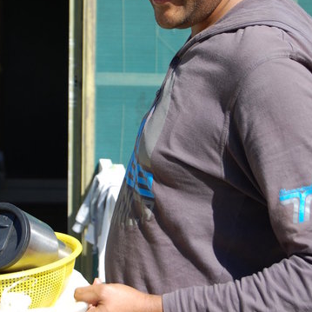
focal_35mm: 125
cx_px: 158
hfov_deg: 14.0
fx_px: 1272
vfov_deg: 14.0
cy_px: 105
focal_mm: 55
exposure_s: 1/250
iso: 200
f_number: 8
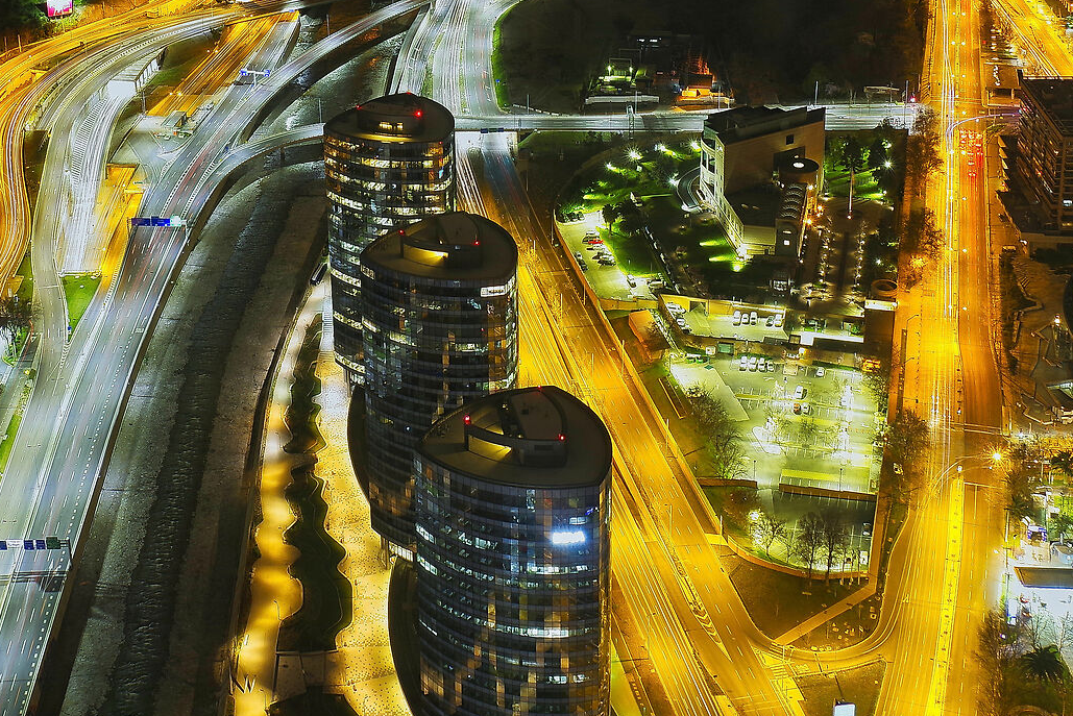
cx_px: 287
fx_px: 1670
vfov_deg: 22.8
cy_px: -79
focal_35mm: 56
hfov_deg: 35.0
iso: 100
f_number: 11
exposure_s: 90
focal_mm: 24
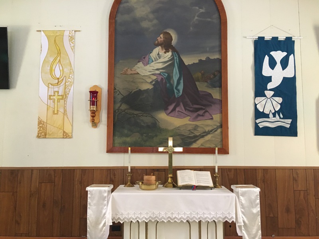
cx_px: 160
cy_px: 120
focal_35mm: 29
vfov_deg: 48.2
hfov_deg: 61.7
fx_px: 267
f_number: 2.2
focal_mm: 4.15
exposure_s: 1/15
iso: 200
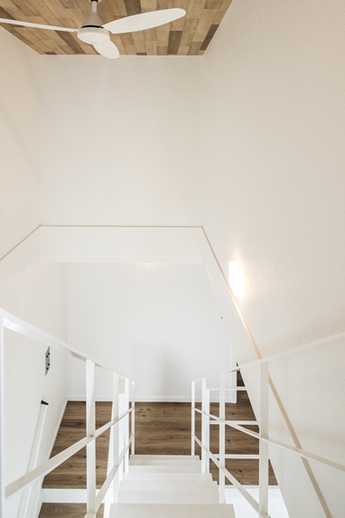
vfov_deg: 86.7
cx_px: 157
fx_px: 273
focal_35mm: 19
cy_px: 239
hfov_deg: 64.4
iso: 100
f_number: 11
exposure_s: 1/2.5
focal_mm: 17
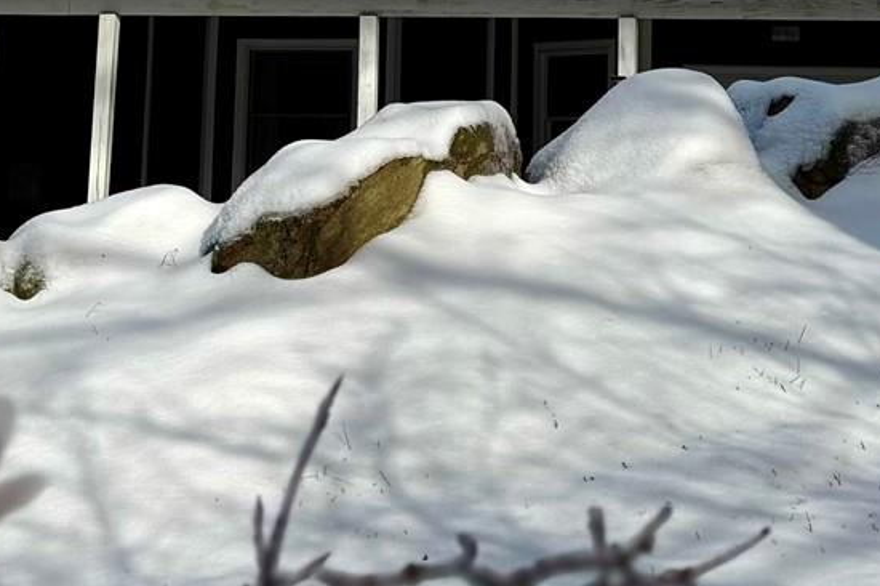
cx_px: 467
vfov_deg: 13.5
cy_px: -388
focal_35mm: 93
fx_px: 2272
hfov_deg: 21.9
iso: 80
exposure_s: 1/9009
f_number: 1.78
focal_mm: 6.76
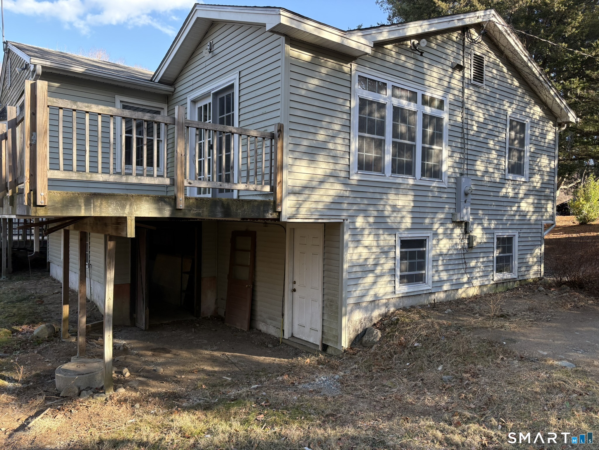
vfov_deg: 53.1
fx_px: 450
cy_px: 225
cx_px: 300
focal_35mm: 26
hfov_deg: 67.3
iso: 40
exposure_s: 1/286
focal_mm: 5.96
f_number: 1.6
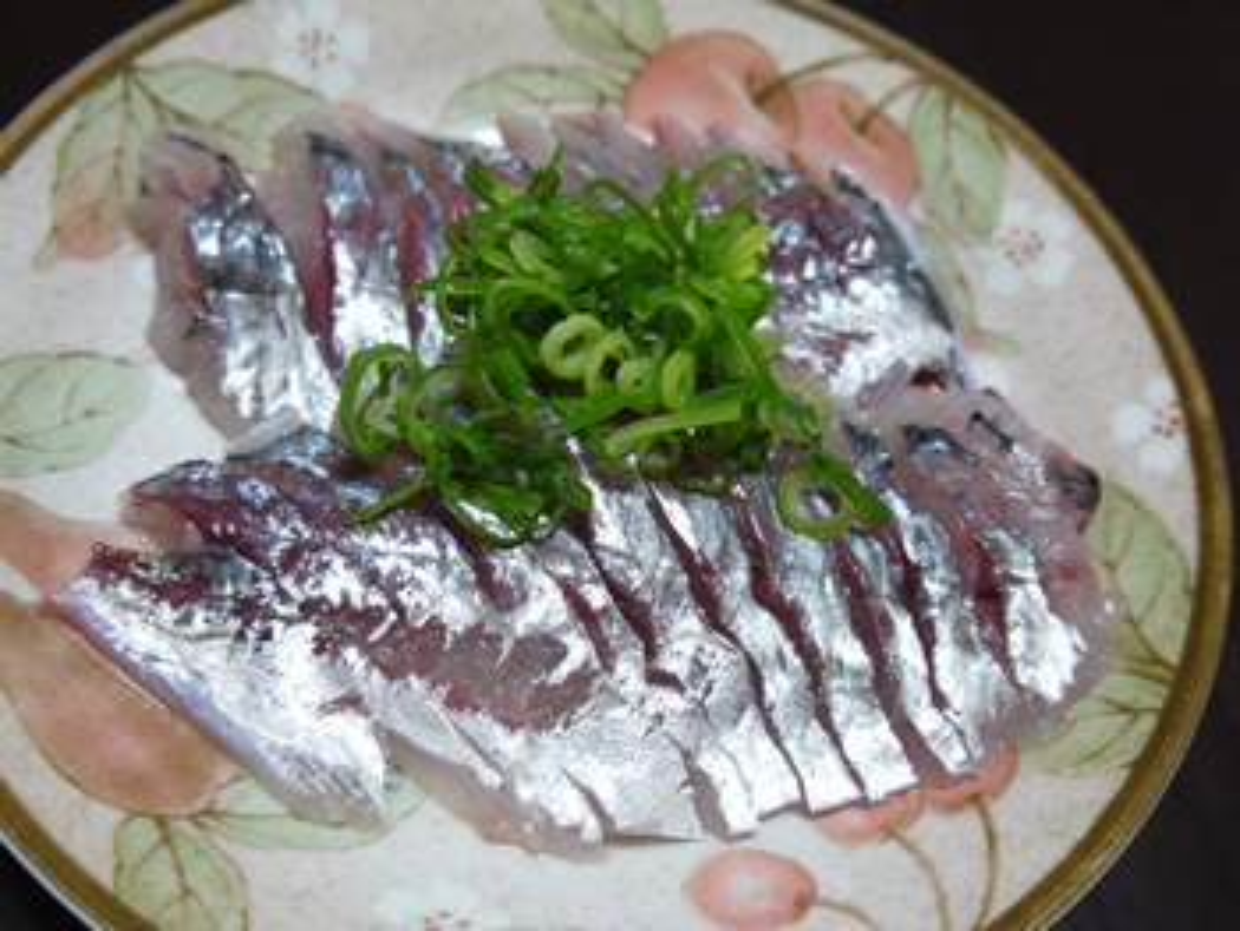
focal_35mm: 39
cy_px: 466
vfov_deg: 36.9
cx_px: 620
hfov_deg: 47.8
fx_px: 1398
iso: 400
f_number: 3.5
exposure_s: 1/30
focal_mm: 14
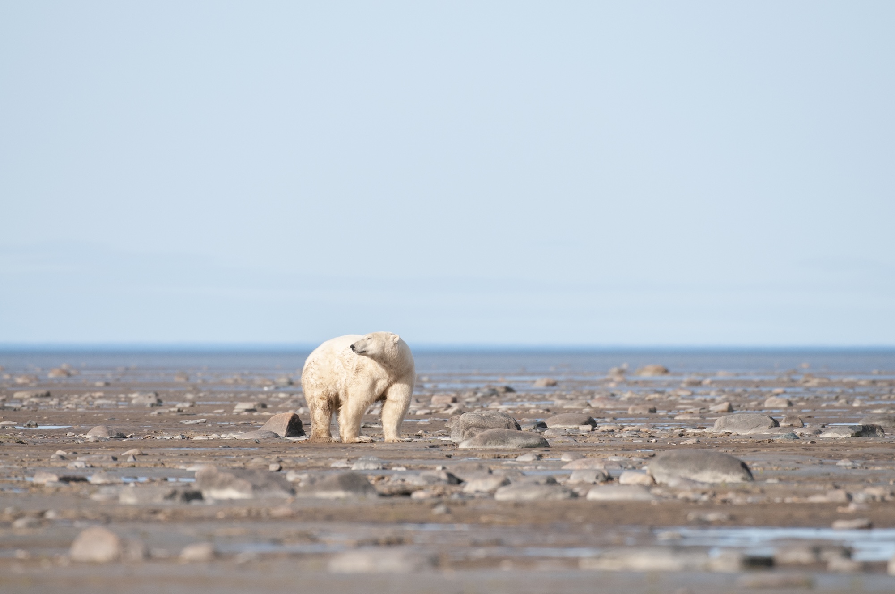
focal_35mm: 600
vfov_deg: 2.3
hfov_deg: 3.4
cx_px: 448
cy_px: 297
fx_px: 14897
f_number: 5
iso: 400
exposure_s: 1/2500
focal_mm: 400
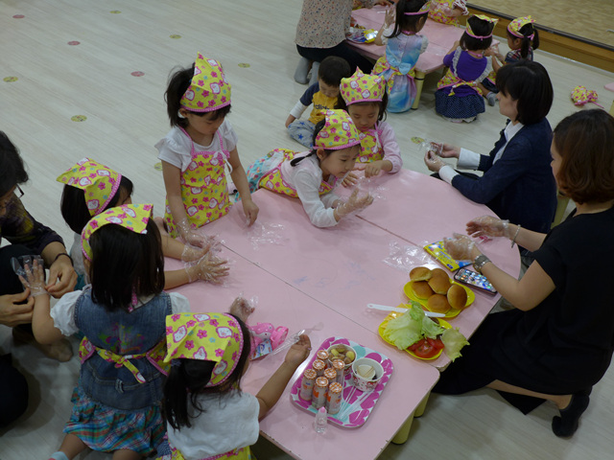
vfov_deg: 38.7
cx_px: 307
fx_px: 656
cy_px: 230
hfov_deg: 50.1
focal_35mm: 37
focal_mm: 7.3
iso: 80
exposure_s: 1/80
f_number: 1.7
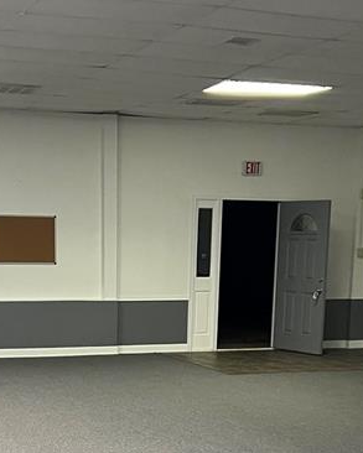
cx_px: 103
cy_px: 386
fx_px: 953
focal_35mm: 71
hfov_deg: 21.4
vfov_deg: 26.1
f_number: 1.5
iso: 200
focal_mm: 5.7
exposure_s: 1/60
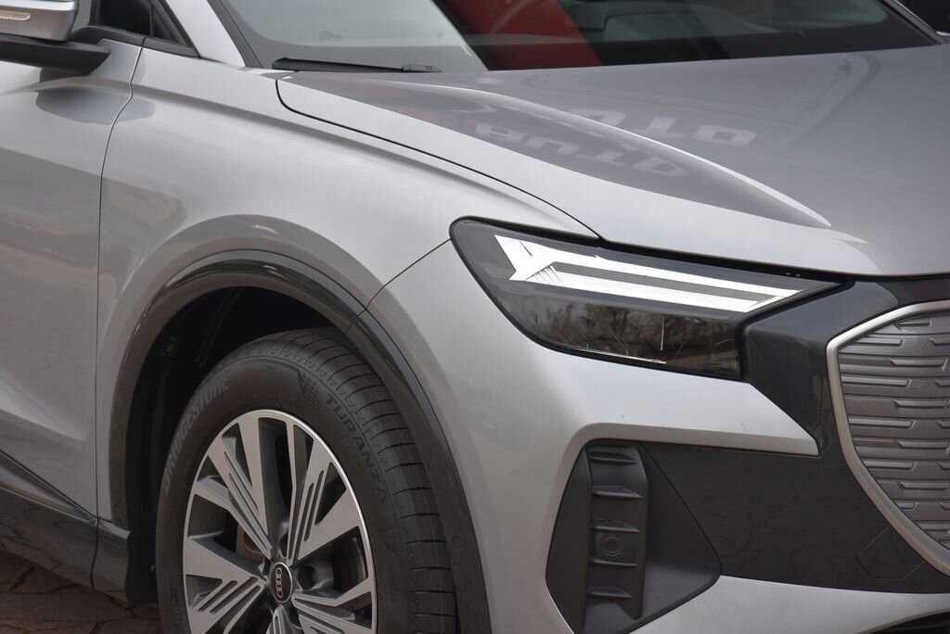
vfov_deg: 11.4
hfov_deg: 17.1
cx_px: 475
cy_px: 317
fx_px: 3168
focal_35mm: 120
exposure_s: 1/400
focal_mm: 120
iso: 500
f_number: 10
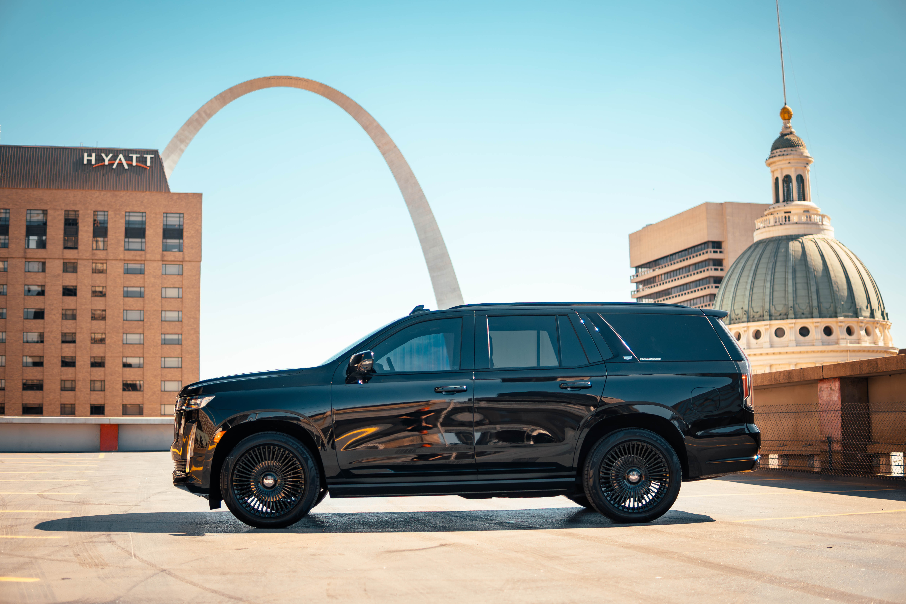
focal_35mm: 45
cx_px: 453
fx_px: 1132
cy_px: 302
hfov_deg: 43.6
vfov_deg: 29.9
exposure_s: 1/800
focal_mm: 30
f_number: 1.4
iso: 100
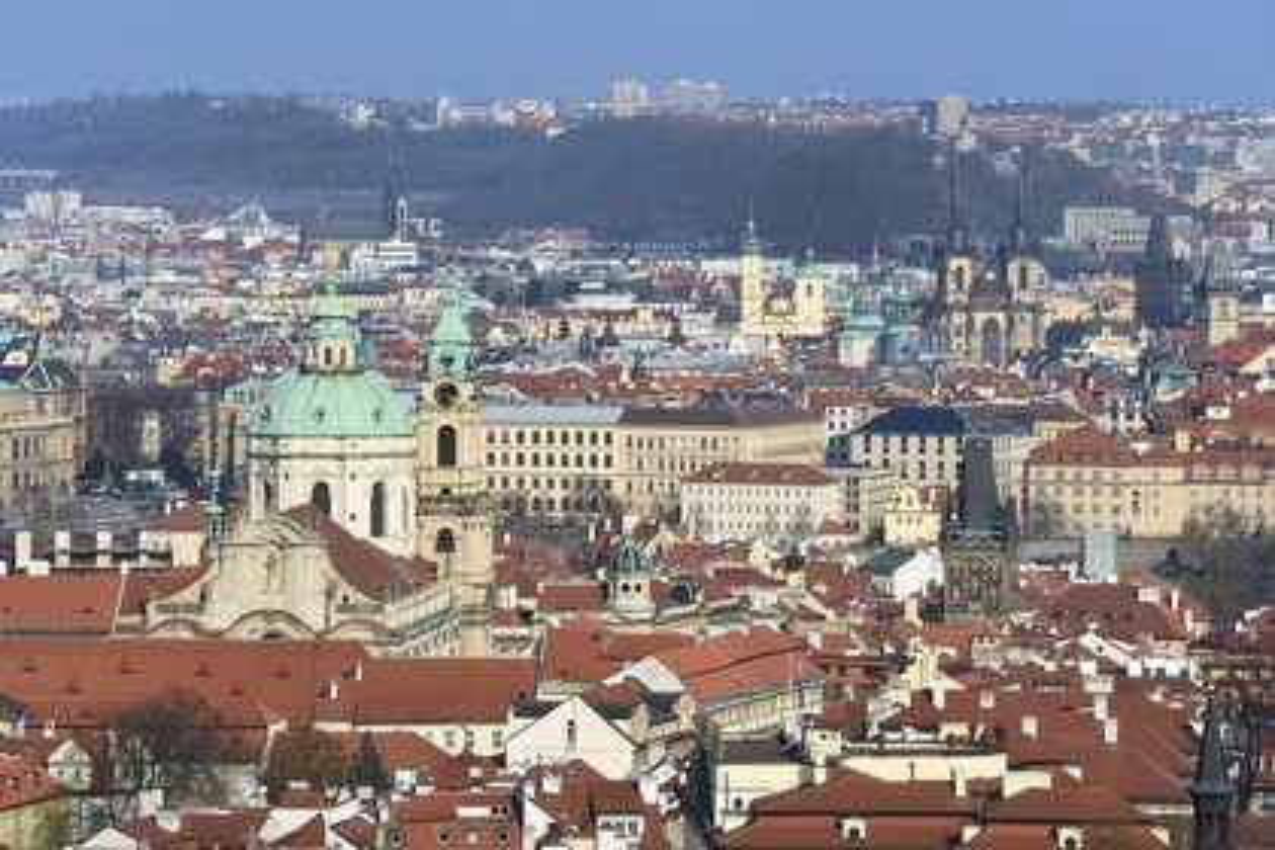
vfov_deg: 6.9
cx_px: 638
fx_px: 7083
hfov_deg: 10.3
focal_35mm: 200
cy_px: 425
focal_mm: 200
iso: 200
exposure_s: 1/250
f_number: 13
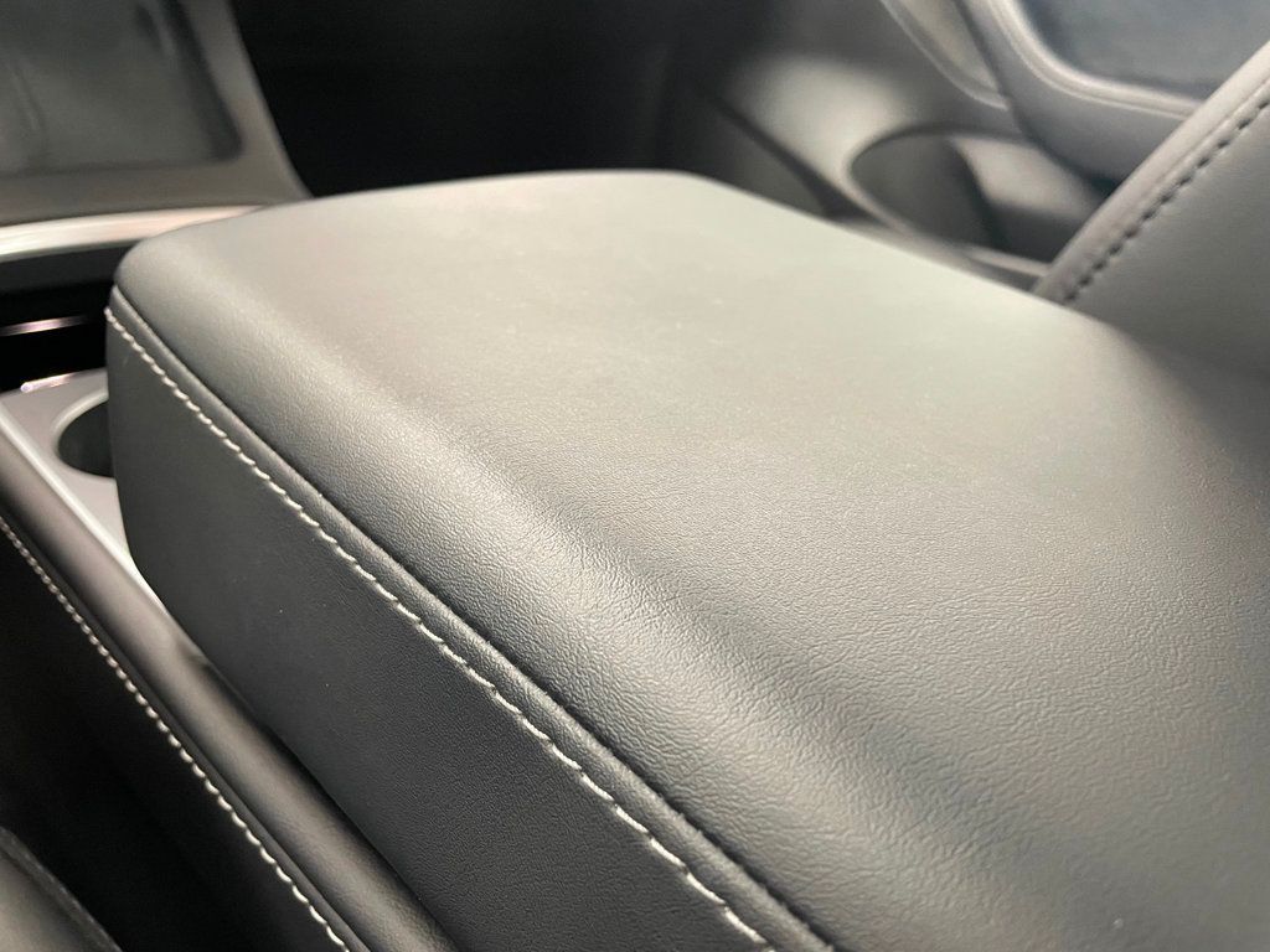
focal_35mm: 26
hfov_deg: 67.3
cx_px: 635
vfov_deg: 53.1
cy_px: 476
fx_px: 954
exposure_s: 1/40
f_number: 1.6
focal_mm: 4.2
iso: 320
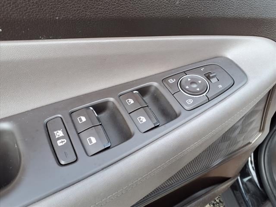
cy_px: 104
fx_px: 215
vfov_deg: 51.4
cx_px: 138
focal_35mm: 27
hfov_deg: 65.3
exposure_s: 1/60.2
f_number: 1.9
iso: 40
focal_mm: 3.58
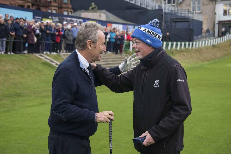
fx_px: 449
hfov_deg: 28.8
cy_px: 77
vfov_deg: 19.4
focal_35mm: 70
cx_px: 116
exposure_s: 1/200
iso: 800
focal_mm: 70
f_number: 6.3
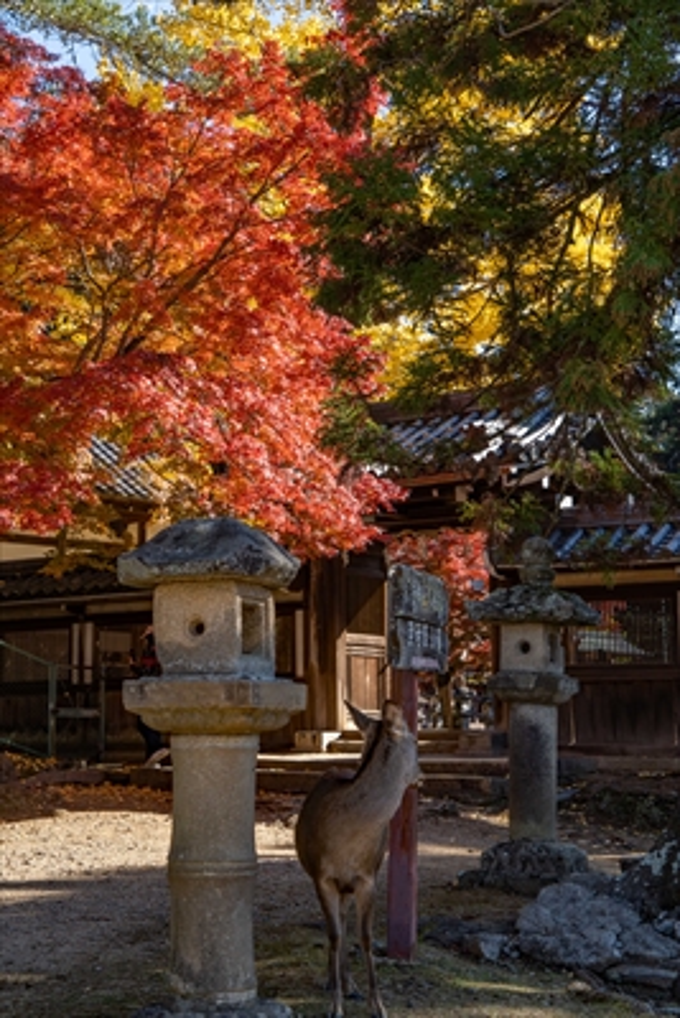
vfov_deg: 36.9
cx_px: 340
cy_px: 509
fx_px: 1529
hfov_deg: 25.1
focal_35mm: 54
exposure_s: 1/125
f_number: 6.7
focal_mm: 54
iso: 125
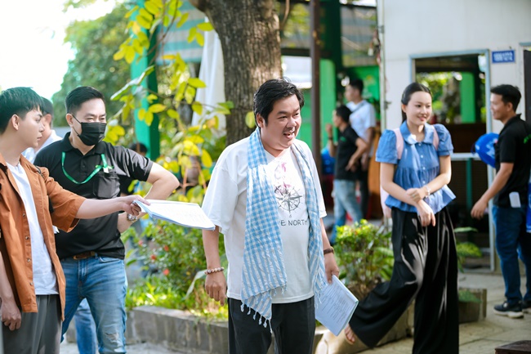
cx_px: 266
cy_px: 177
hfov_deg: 23.9
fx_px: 1253
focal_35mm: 85
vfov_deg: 16.1
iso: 640
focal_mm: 85
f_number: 2.8
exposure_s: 1/250
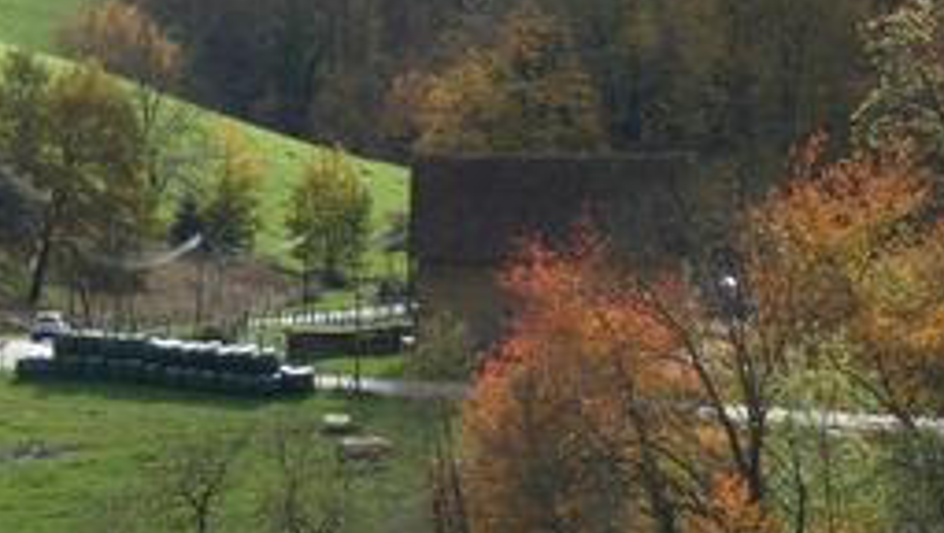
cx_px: -189
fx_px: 10698
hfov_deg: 5.0
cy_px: -563
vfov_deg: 2.8
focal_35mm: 427
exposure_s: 1/125
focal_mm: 22.4
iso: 80
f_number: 5.2
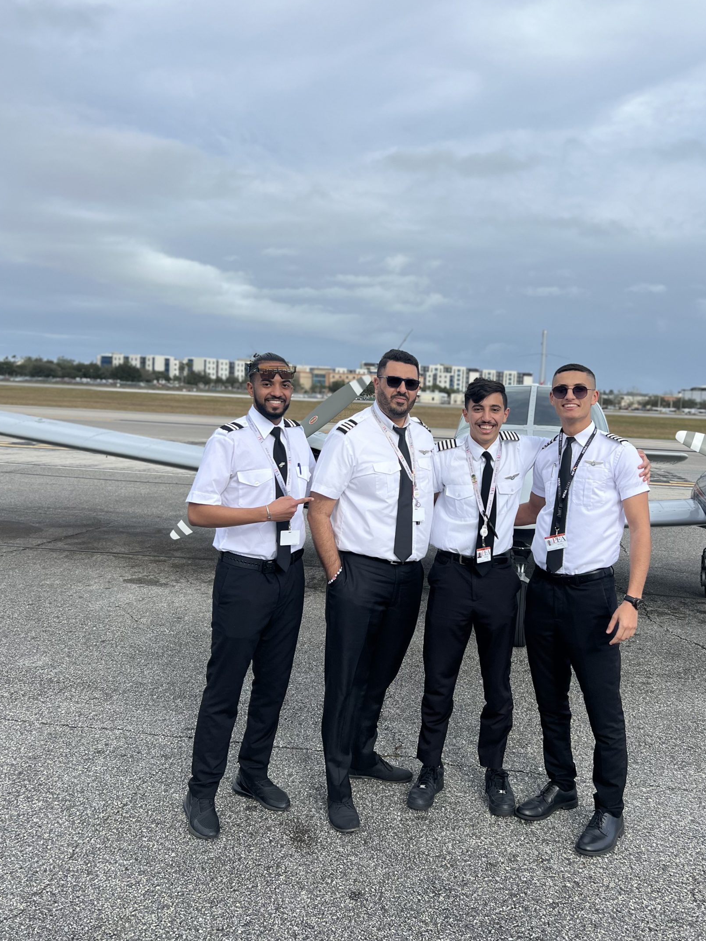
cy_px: 438
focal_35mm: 31
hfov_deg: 45.3
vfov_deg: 58.3
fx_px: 843
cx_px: 396
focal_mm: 5.7
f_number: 1.5
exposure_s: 1/5319
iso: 50
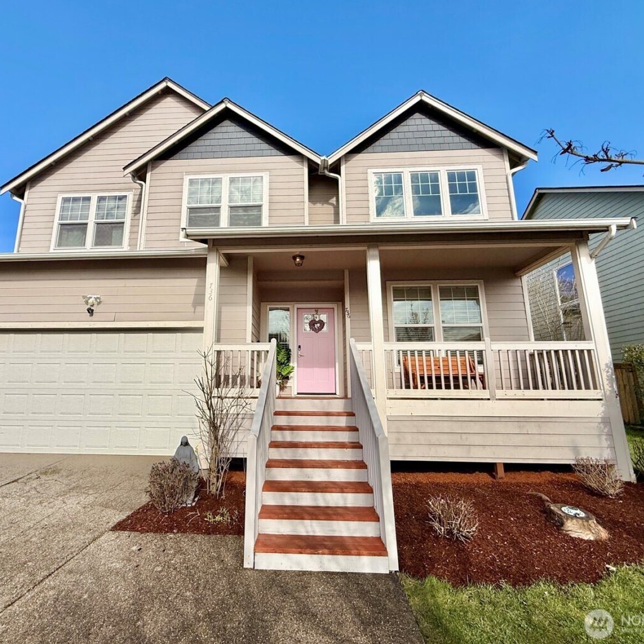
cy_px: 314
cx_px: 283
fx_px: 358
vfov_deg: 84.0
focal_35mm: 17
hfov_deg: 83.6
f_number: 2.2
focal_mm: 2.22
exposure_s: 1/3460
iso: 50
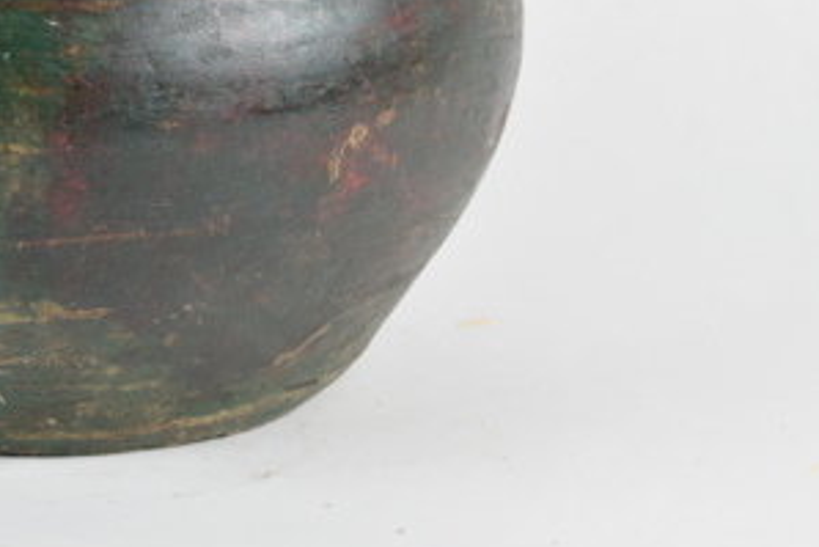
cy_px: 32
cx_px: 19
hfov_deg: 11.5
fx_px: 4030
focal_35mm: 177
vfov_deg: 7.7
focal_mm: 55
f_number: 9
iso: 800
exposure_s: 1/125
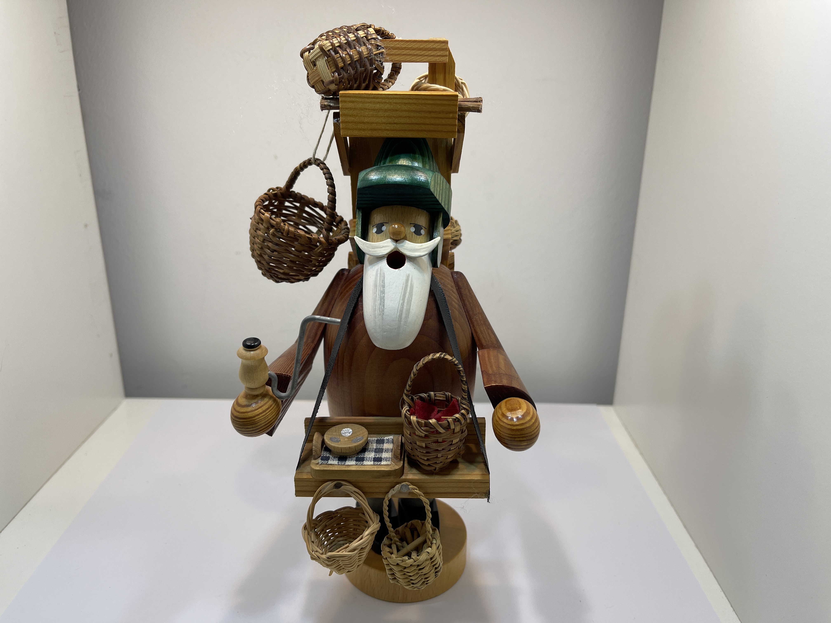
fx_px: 600
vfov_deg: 54.9
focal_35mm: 25
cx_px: 416
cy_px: 312
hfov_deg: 69.4
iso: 32
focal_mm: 5.1
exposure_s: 1/231
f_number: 1.6
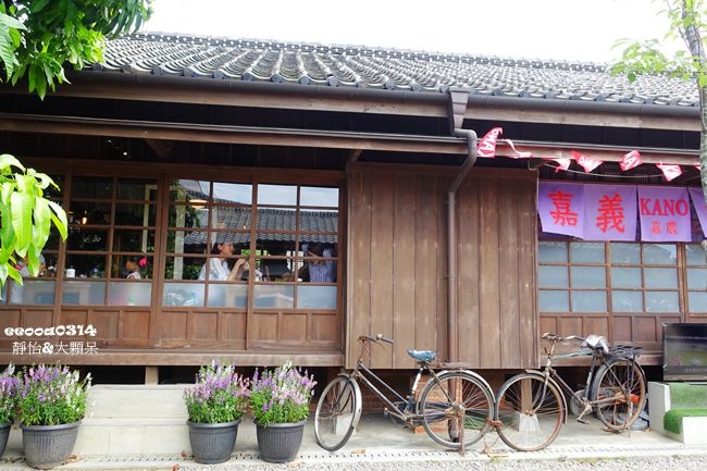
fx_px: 569
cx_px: 354
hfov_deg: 63.7
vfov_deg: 44.9
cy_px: 236
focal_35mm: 29
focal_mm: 10.6
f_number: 5.6
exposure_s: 1/80
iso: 125
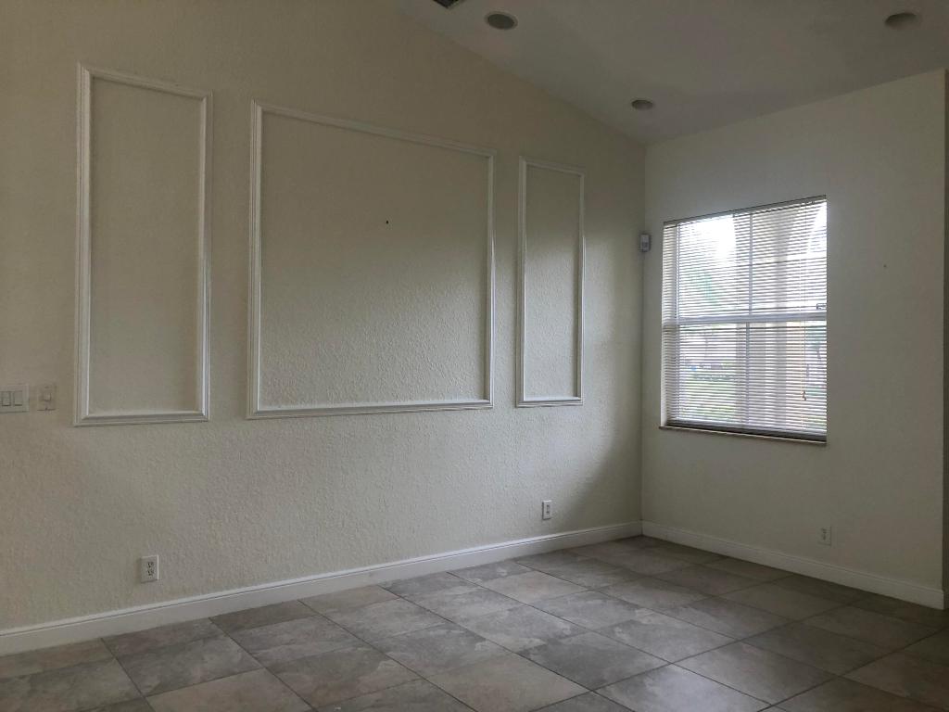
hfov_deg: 63.4
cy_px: 356
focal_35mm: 28
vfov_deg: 49.7
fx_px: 768
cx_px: 474
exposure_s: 1/24
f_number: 1.8
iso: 40
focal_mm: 3.99
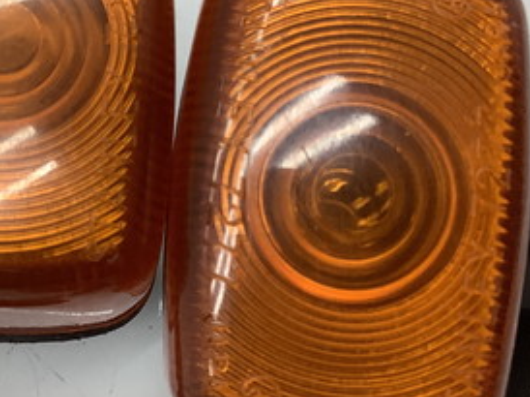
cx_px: 174
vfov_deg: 21.5
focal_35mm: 68
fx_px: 1040
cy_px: 139
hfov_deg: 28.4
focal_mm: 3.3
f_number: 2.4
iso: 64
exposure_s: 1/120
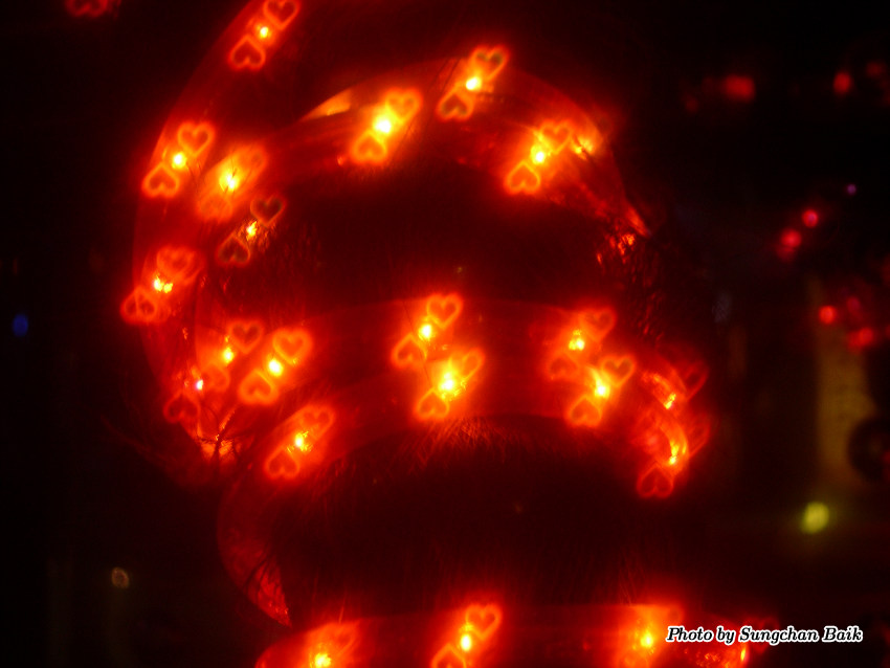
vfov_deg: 13.0
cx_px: 445
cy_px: 334
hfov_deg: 17.3
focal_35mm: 114
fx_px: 2932
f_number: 4.9
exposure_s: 1/7.1
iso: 100
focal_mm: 24
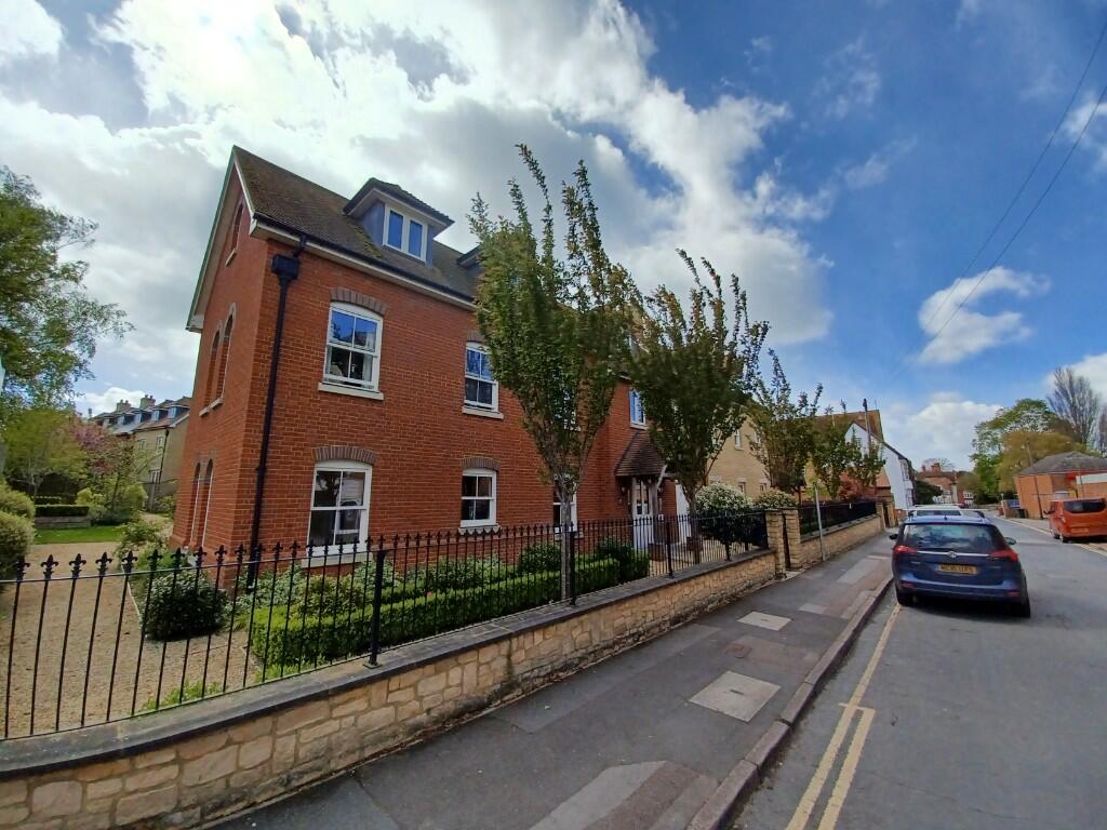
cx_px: 554
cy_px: 415
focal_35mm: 13
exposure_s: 1/1992
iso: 40
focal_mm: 1.42
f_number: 2.2
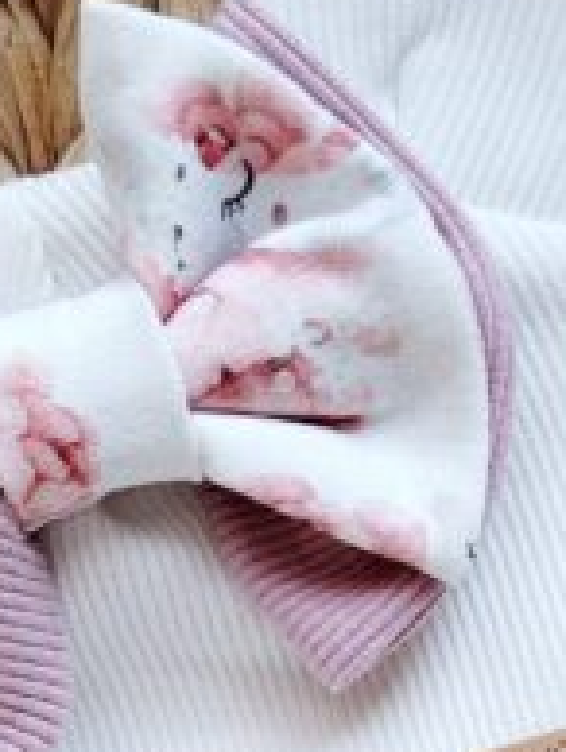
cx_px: 306
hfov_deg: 13.9
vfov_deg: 17.4
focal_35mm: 107
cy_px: 934
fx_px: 2328
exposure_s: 1/100
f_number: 1.8
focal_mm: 5.4
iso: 125
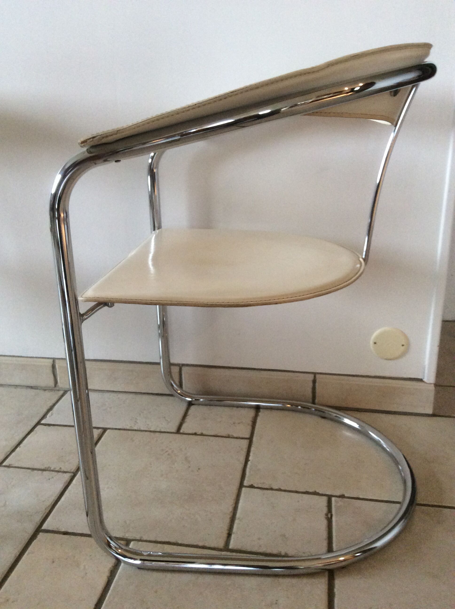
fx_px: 562
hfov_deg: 44.1
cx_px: 228
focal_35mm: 32
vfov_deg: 56.9
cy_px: 304
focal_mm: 3.3
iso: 160
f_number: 2.4
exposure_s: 1/25
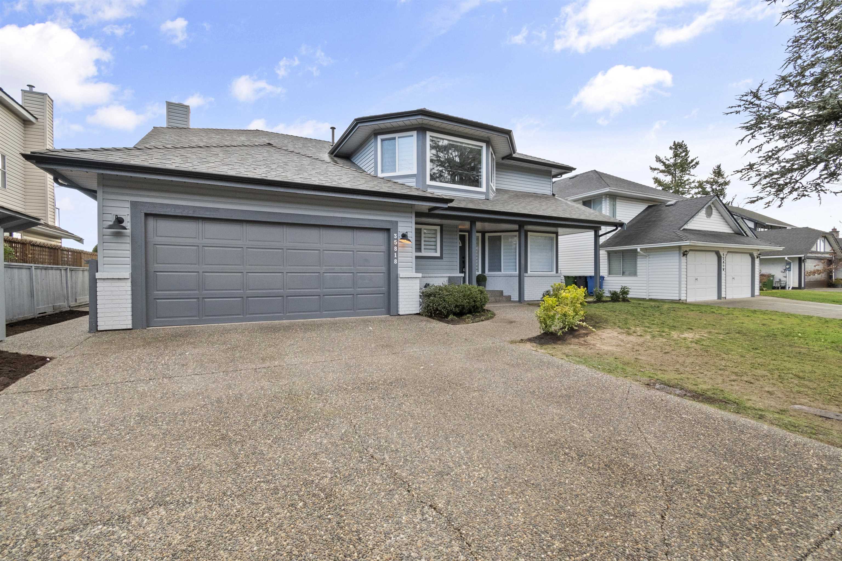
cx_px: 421
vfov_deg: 77.3
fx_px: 351
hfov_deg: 100.4
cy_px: 280
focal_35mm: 15
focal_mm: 10
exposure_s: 1/160
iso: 250
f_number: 10
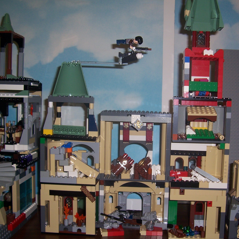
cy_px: 120
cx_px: 149
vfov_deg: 40.9
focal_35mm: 41
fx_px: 320
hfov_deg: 40.6
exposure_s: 1/60
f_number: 2.7
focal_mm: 5.6
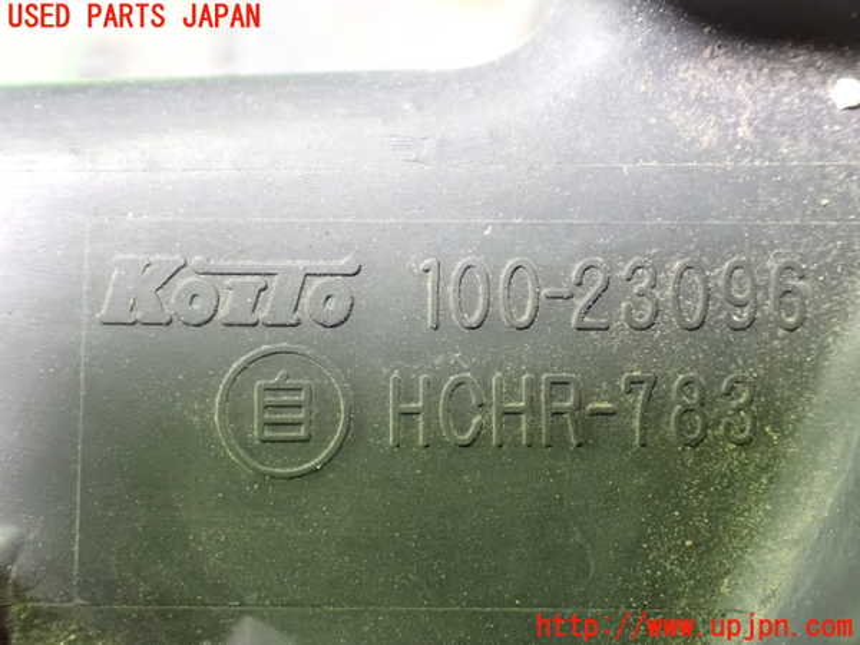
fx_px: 1242
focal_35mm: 50
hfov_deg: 38.2
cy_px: 322
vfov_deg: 29.1
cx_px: 430
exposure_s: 1/20
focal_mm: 9.01
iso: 1600
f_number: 3.2
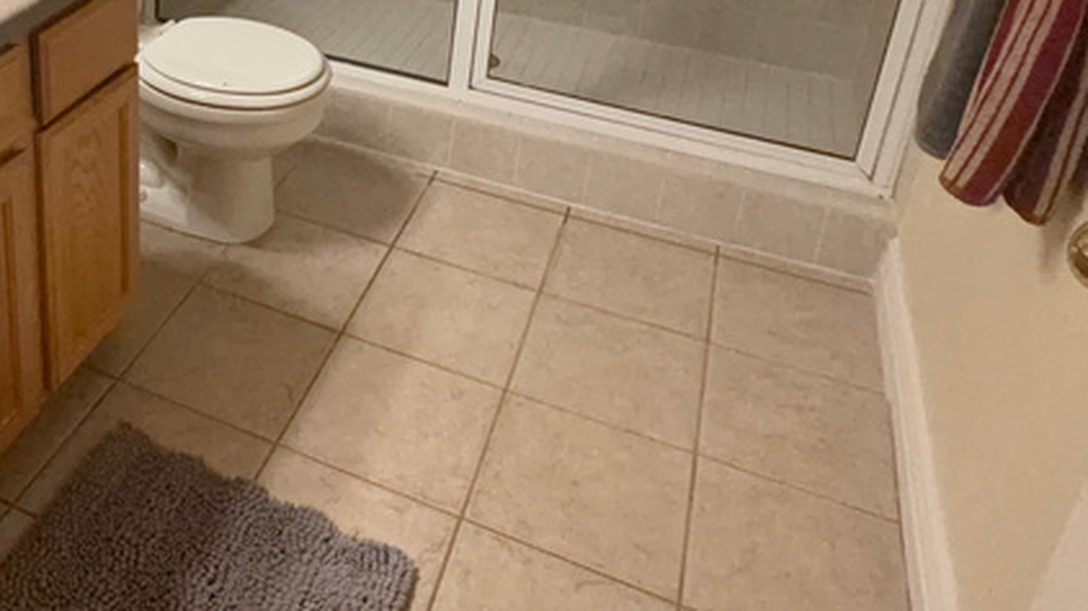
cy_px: -18
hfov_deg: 50.3
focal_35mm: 37
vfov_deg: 29.6
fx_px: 1067
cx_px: 196
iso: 400
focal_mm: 2.22
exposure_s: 1/100
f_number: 2.2
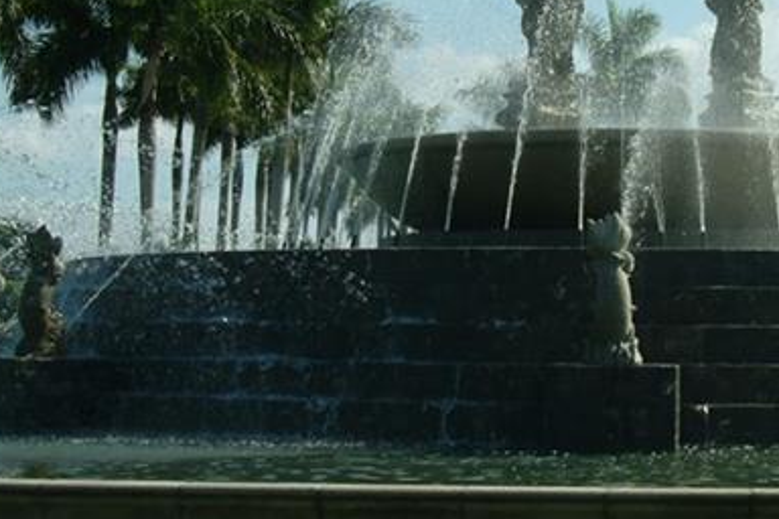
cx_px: 619
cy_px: 213
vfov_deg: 14.2
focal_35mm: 96
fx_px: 2077
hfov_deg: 21.0
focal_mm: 24
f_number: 8
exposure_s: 1/250
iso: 100
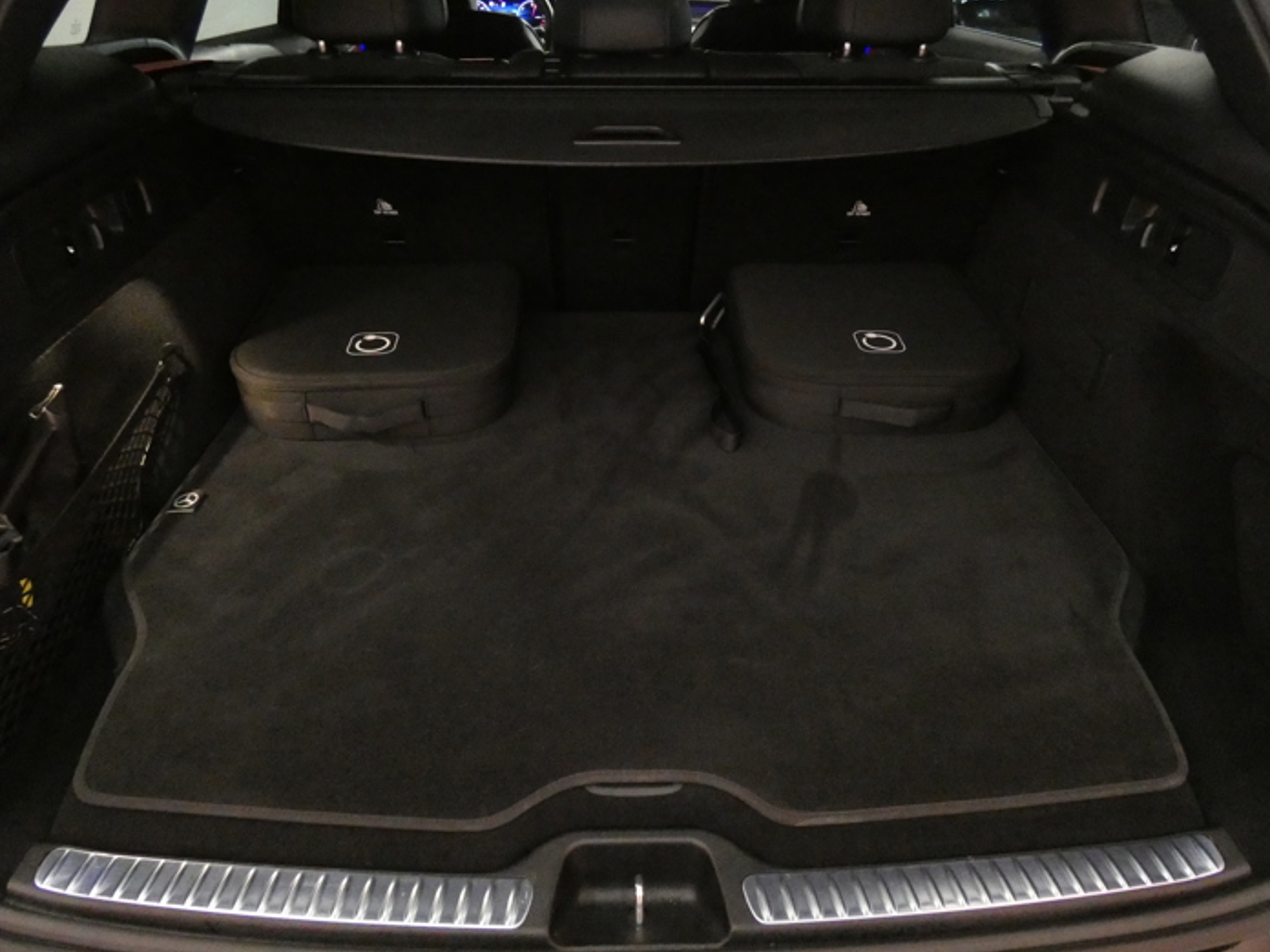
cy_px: 423
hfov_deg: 73.9
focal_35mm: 23
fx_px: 844
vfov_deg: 58.7
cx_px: 624
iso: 1600
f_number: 2.8
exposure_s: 1/15
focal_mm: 3.6
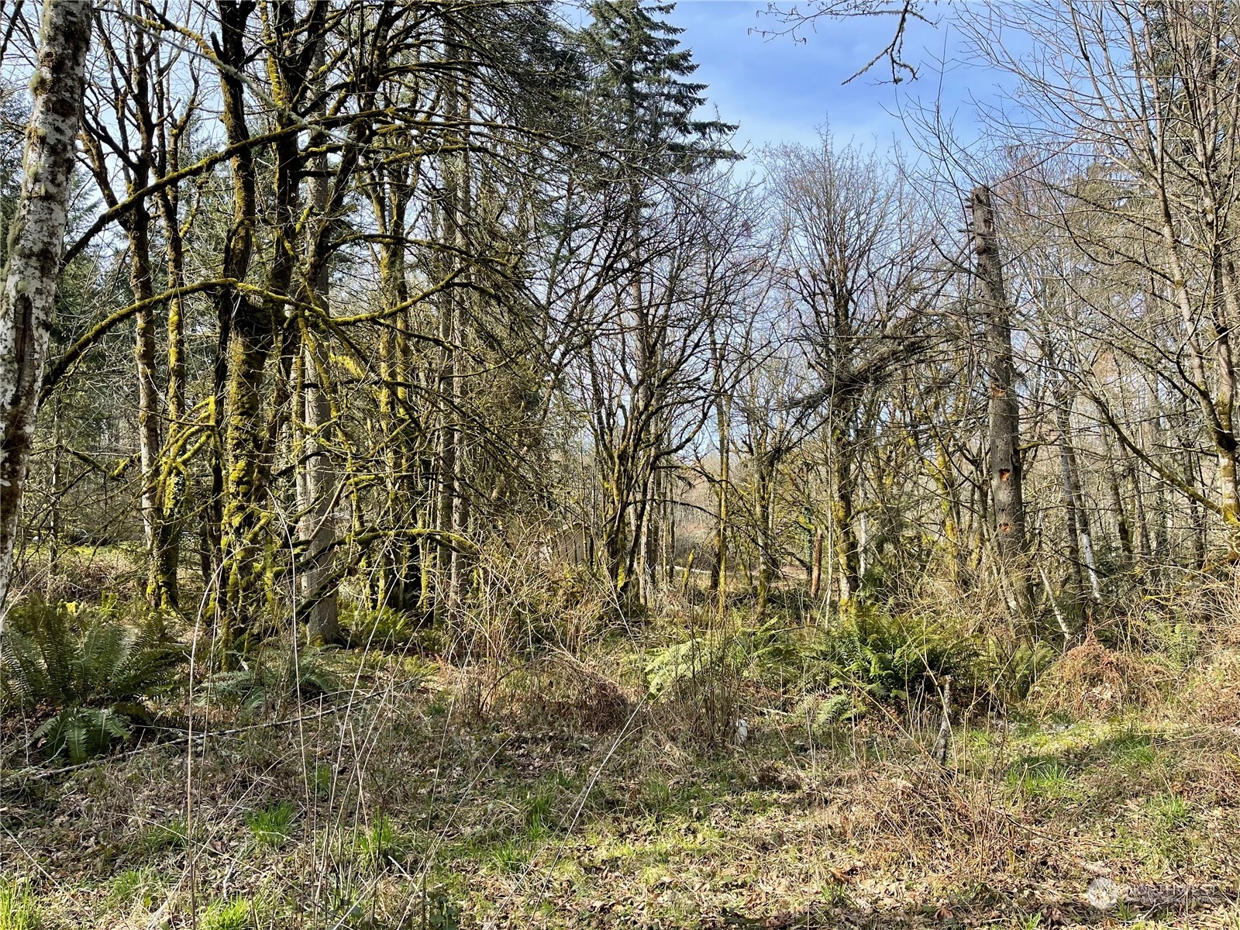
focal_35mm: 26
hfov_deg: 67.3
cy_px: 465
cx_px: 620
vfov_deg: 53.1
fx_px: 931
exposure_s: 1/696
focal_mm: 5.1
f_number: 1.6
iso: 32
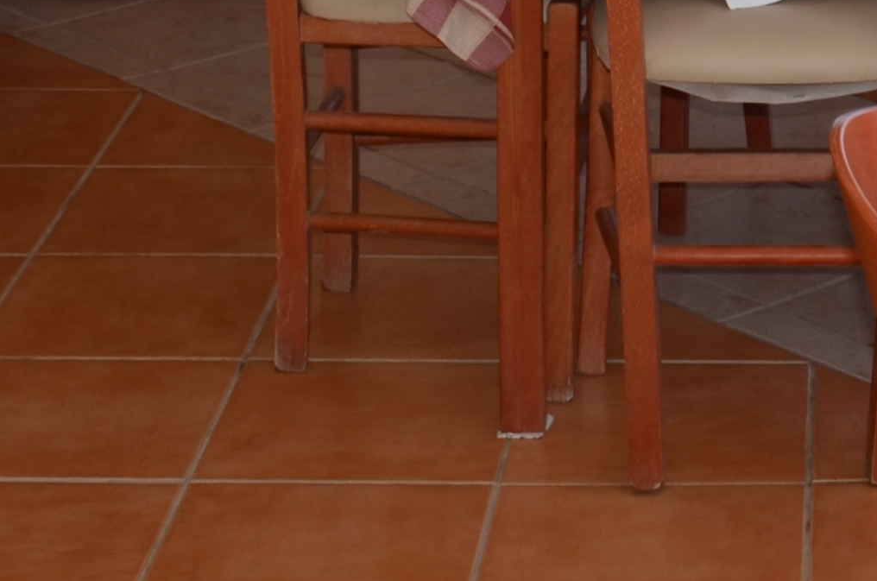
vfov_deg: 9.3
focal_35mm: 131
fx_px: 3185
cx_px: 828
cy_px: -812
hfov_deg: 15.5
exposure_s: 1/200
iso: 100
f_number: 6.3
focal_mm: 18
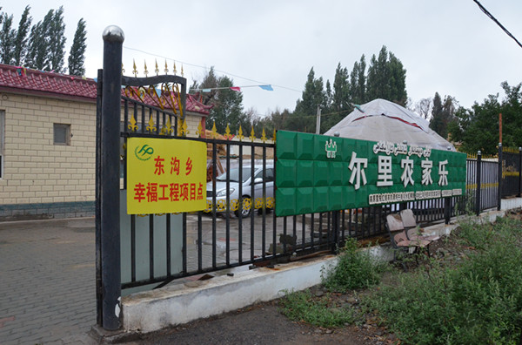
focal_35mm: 27
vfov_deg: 47.6
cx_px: 261
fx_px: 390
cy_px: 172
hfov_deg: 67.5
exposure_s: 1/320
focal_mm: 18
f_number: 9
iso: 2000
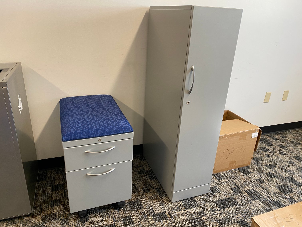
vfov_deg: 53.1
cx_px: 151
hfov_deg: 67.3
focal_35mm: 26
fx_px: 227
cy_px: 114
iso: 125
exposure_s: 1/66
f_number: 1.8
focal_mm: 4.25
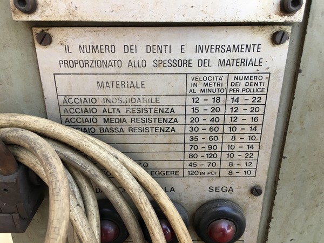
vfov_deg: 48.2
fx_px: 271
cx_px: 162
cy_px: 122
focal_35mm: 29
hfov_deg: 61.7
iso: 25
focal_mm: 4.15
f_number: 2.2
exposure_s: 1/33
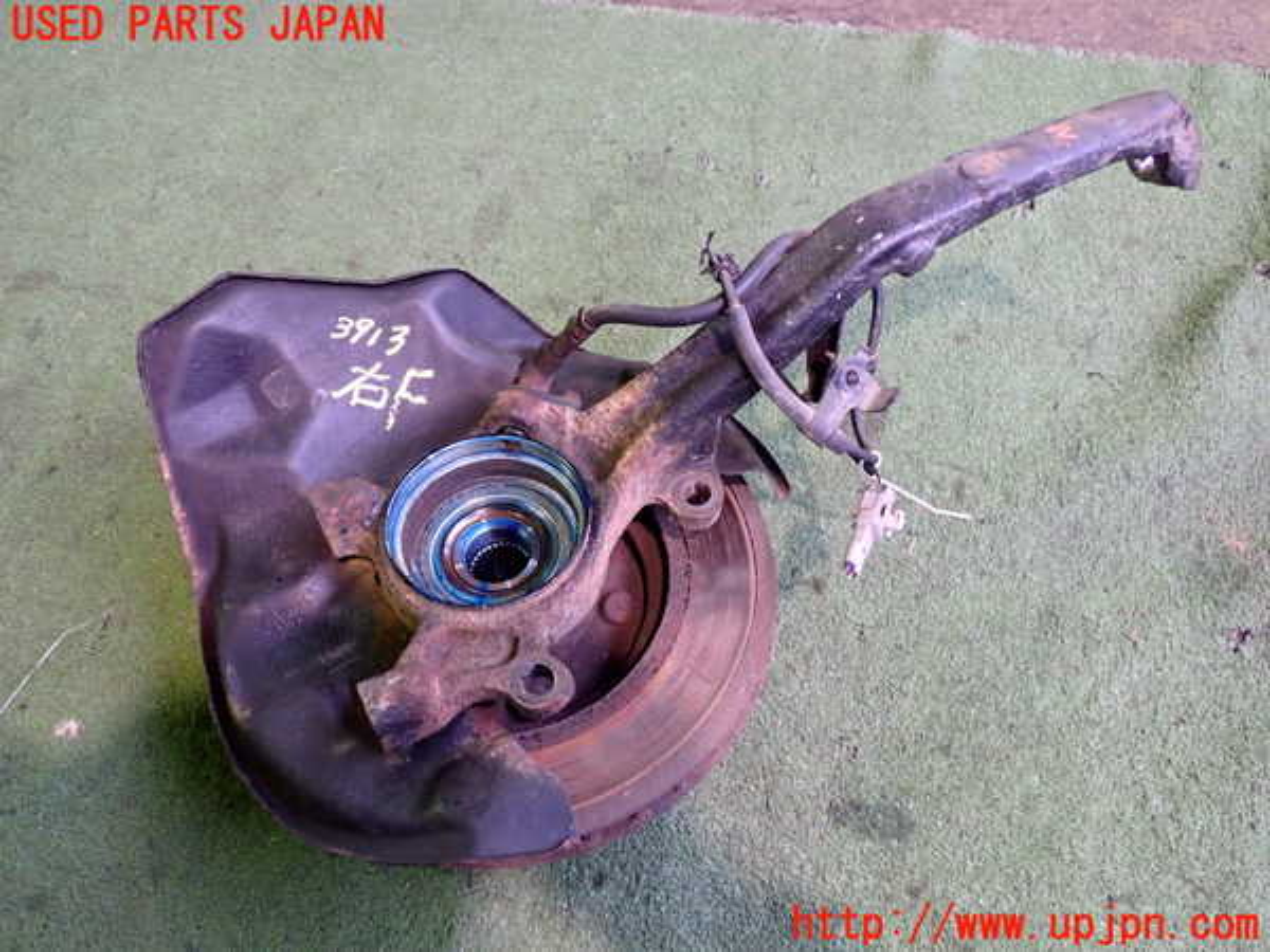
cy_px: 476
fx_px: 1101
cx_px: 635
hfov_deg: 60.0
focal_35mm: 30
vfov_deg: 46.8
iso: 500
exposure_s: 1/30
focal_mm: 5.4
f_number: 2.3
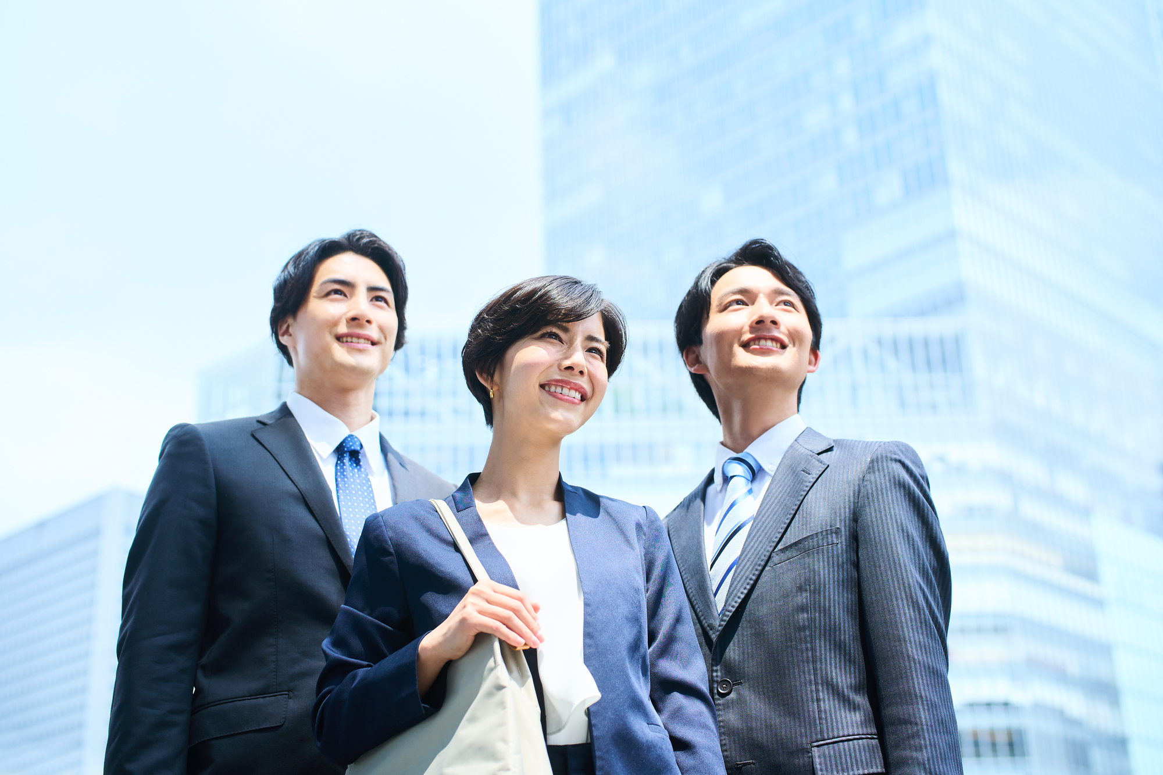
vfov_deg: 27.0
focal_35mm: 50
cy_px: 388
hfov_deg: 39.6
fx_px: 1615
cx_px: 582
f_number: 2.8
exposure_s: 1/2000
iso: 160
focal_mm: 50
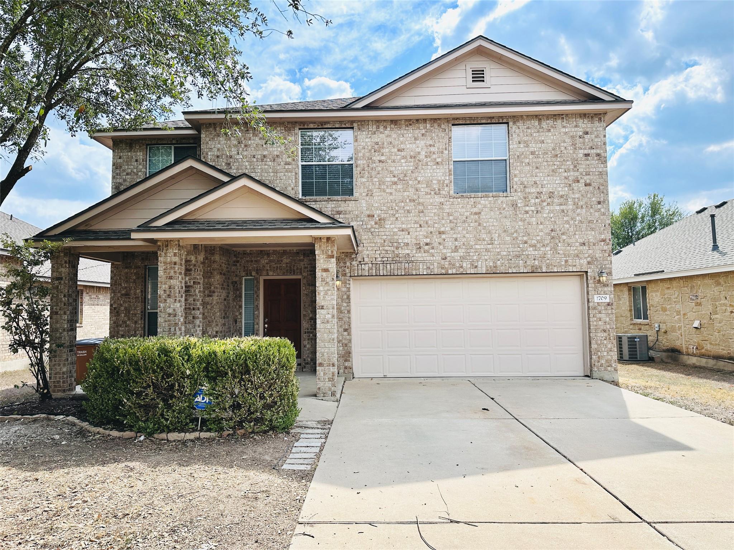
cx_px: 367
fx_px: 509
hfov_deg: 71.6
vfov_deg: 56.8
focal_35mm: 24
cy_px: 275
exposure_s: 1/2882
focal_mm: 6.86
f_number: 1.78
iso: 80
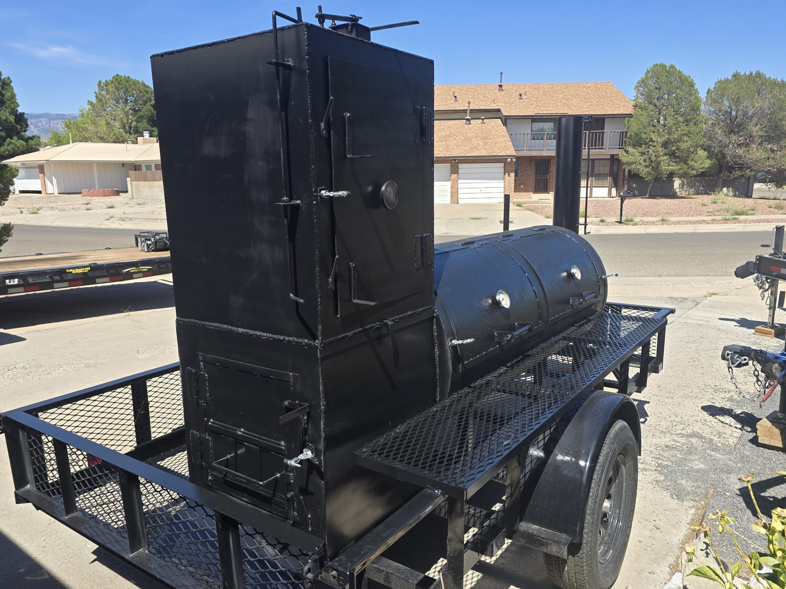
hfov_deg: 67.3
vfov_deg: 53.0
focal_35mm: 26
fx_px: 590
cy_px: 311
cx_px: 402
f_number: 1.7
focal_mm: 6.3
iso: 12
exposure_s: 1/379
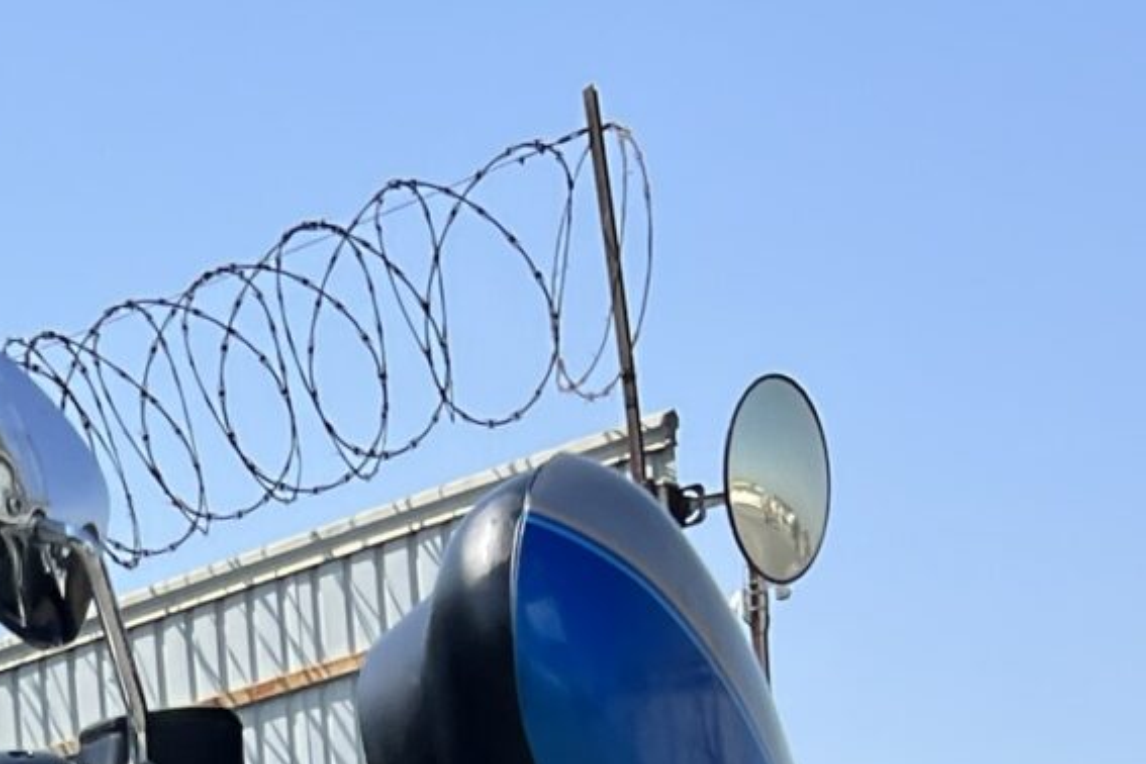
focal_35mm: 122
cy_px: 1906
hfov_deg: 16.4
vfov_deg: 9.8
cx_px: -65
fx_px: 3883
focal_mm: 5.7
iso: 50
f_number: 1.5
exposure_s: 1/2571
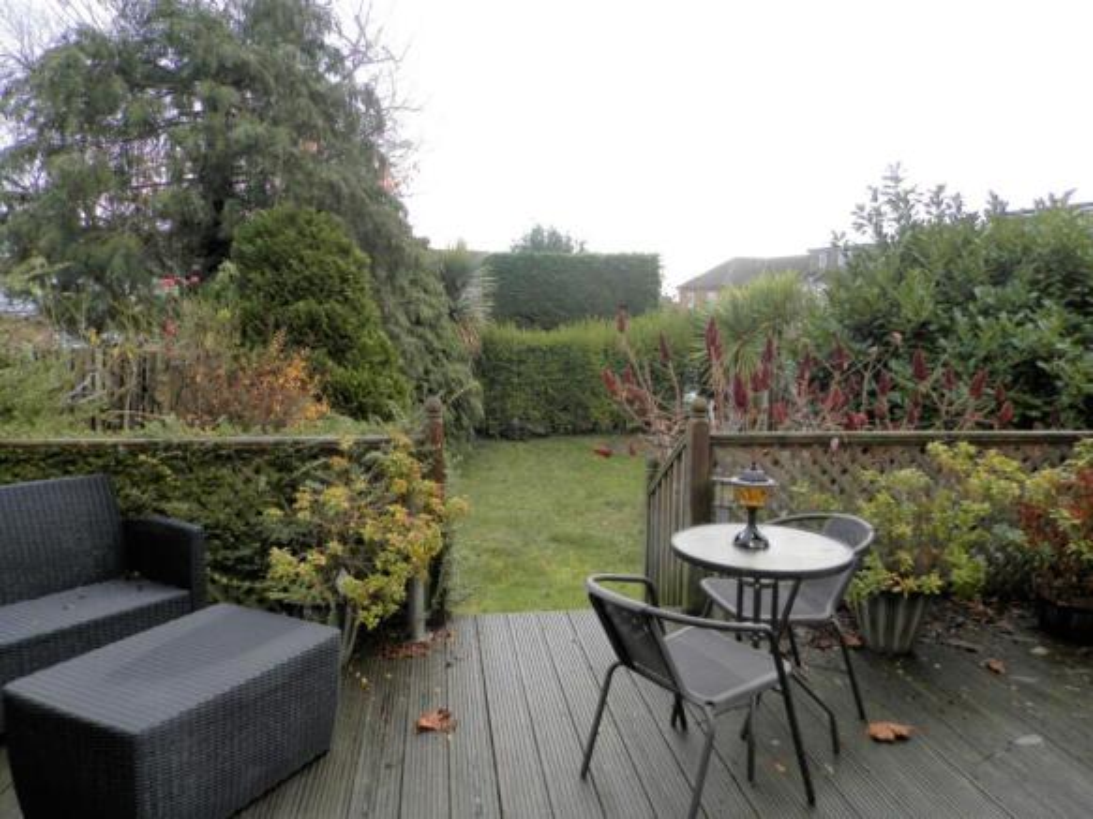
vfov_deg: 54.9
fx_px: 789
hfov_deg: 69.4
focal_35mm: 25
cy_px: 410
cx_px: 546
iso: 80
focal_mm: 4.5
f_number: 3.1
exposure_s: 1/125
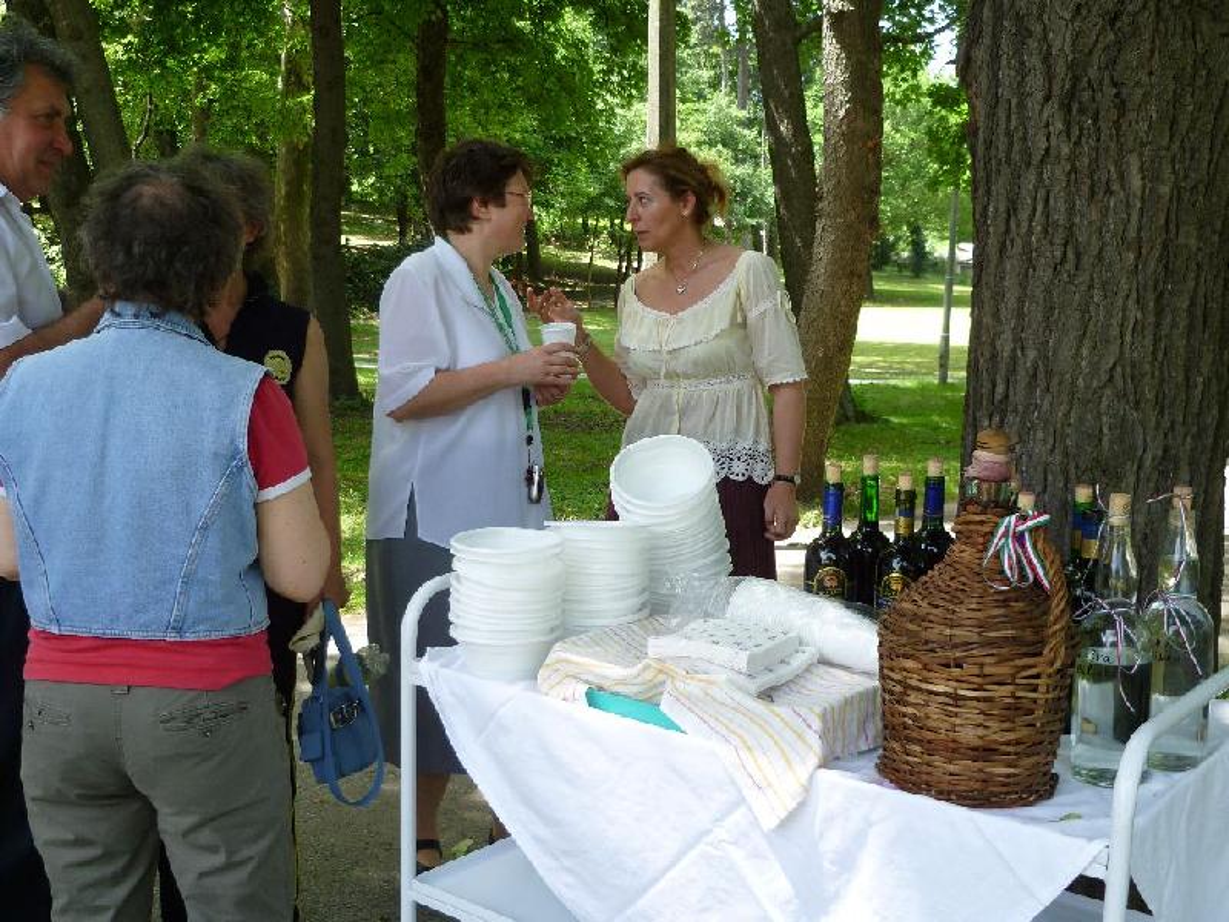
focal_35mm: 39
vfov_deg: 36.8
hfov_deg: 47.9
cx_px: 614
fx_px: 1385
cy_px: 461
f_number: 3.2
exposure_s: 1/80
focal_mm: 7
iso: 80
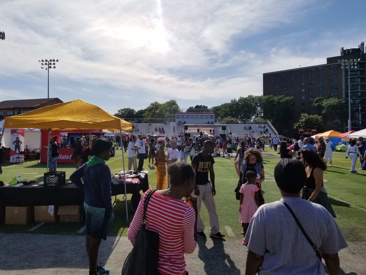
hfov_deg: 67.3
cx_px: 183
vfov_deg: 53.1
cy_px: 138
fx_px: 275
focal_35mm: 26
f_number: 1.7
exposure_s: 1/5328
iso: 50
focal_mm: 4.25
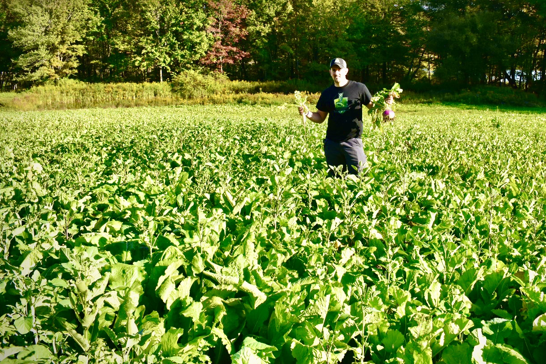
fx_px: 546
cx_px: 319
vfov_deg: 36.6
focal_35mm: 36
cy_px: 129
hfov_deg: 52.9
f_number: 10
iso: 400
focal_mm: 18
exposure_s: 1/250
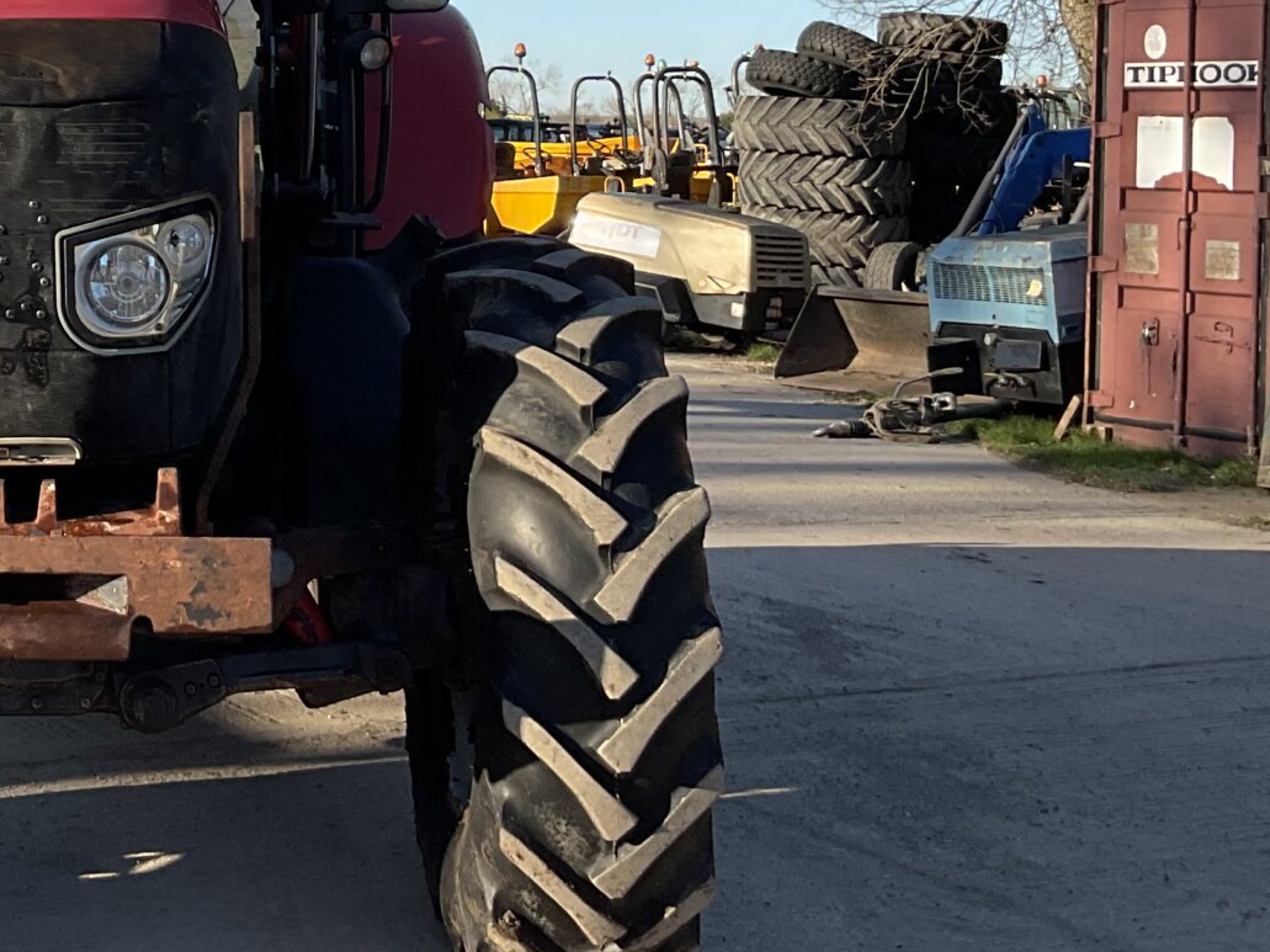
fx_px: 2641
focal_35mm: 72
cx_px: -1
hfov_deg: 25.7
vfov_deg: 20.0
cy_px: 54
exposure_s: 1/759
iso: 16
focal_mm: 3
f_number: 1.8
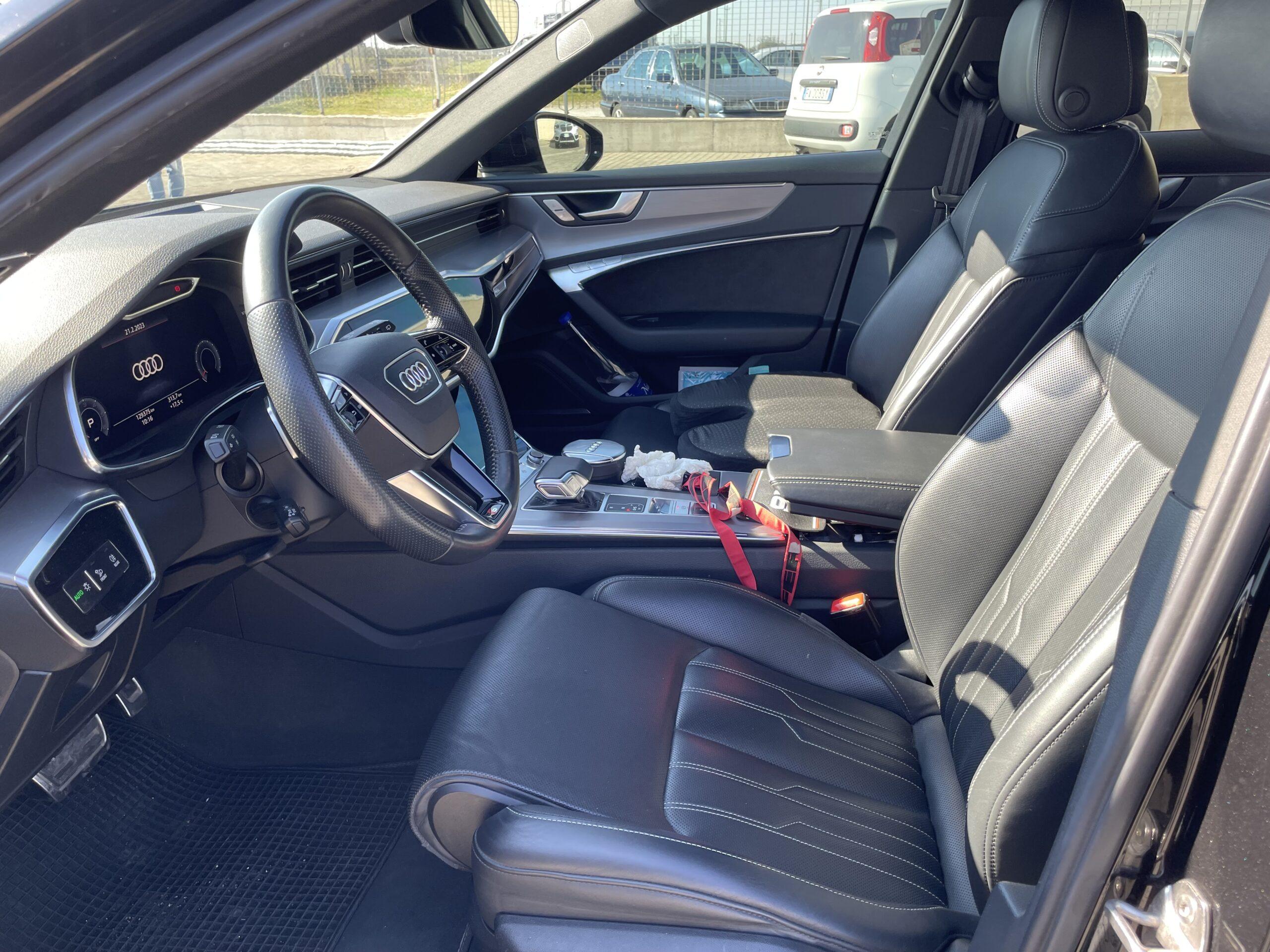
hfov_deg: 67.3
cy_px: 476
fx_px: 954
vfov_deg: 53.1
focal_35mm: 26
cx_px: 635
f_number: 1.6
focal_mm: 4.2
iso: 32
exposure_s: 1/145
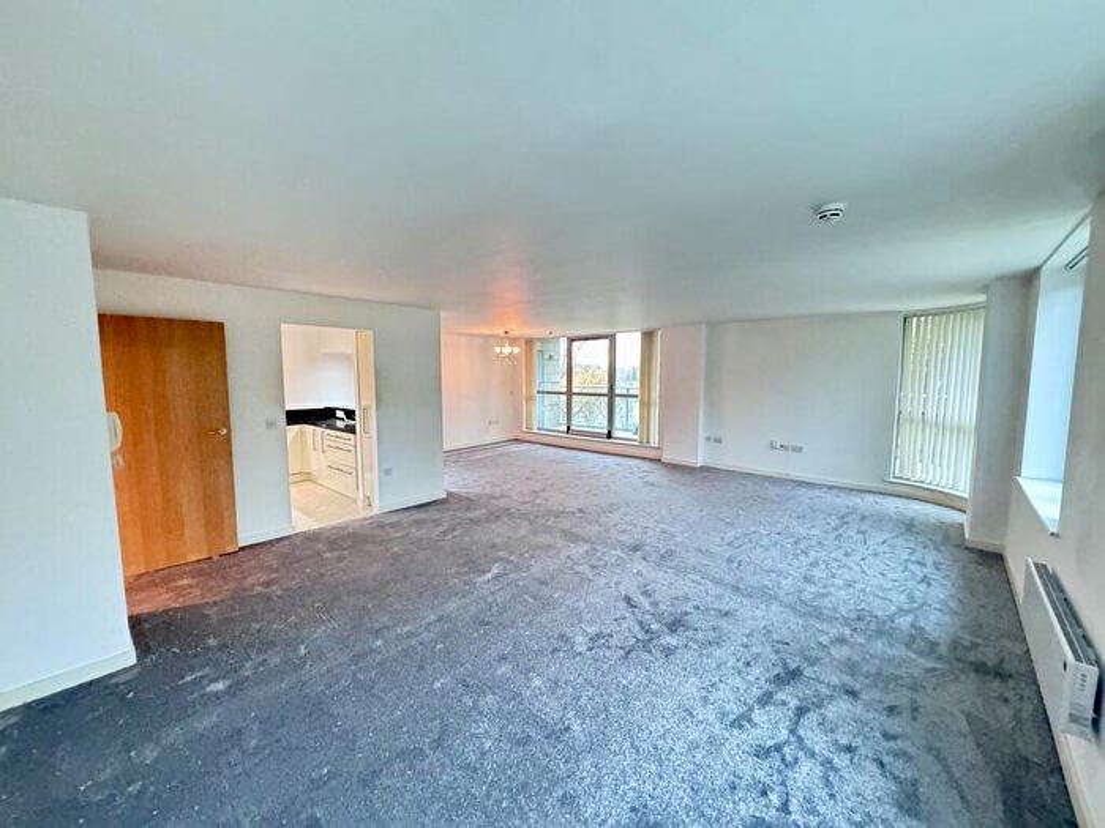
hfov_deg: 102.1
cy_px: 414
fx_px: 447
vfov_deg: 85.7
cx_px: 552
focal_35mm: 14
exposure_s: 1/33
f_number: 2.2
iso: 1000
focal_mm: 2.22
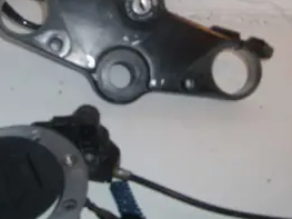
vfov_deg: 22.3
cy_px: 20
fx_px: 540
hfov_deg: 30.2
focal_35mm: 64
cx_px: 125
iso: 50
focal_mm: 5.8
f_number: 2.8
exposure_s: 1/30
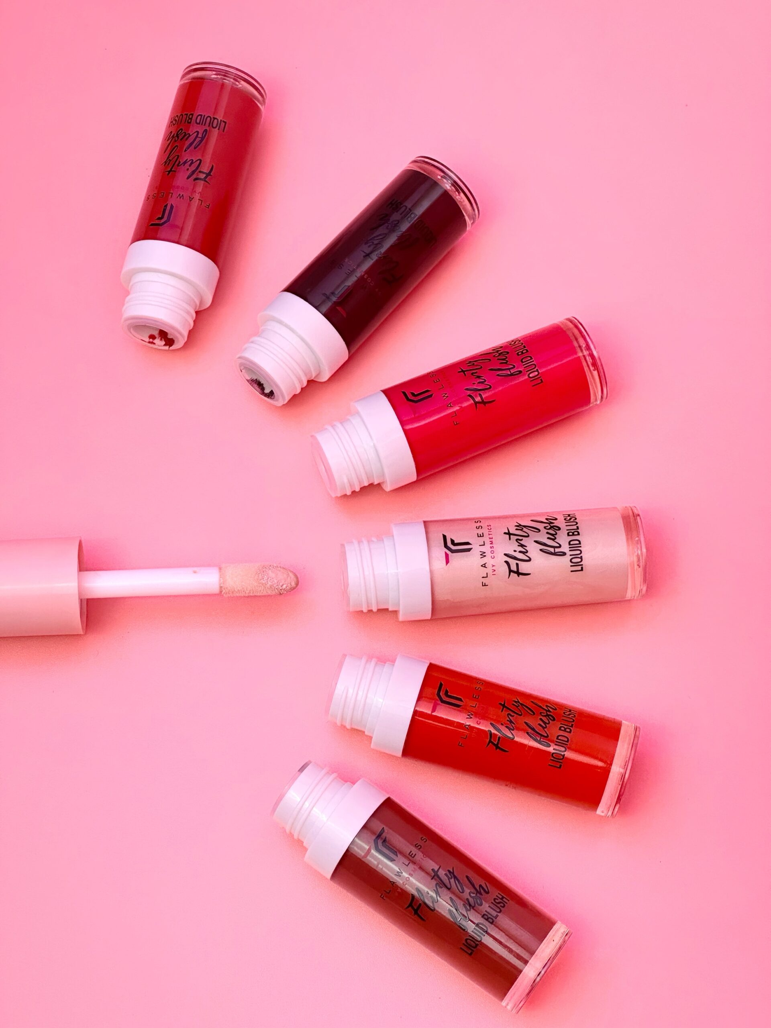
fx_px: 2287
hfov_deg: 19.1
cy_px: 514
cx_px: 386
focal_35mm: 77
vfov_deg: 25.3
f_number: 2.8
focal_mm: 9
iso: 200
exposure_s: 1/100
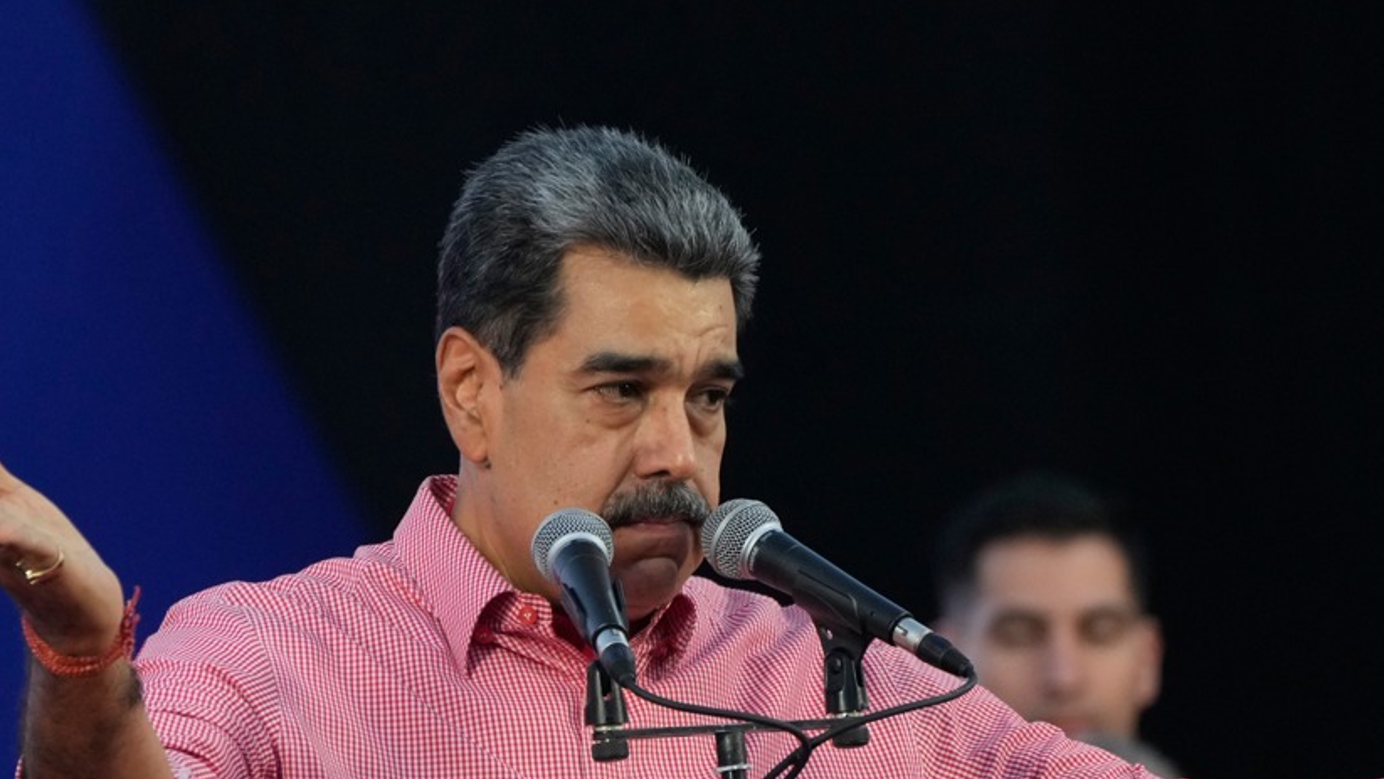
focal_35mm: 692
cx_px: 792
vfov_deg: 1.8
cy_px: 638
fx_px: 25396
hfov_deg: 3.1
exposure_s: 1/160
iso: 2500
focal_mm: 400
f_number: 6.3
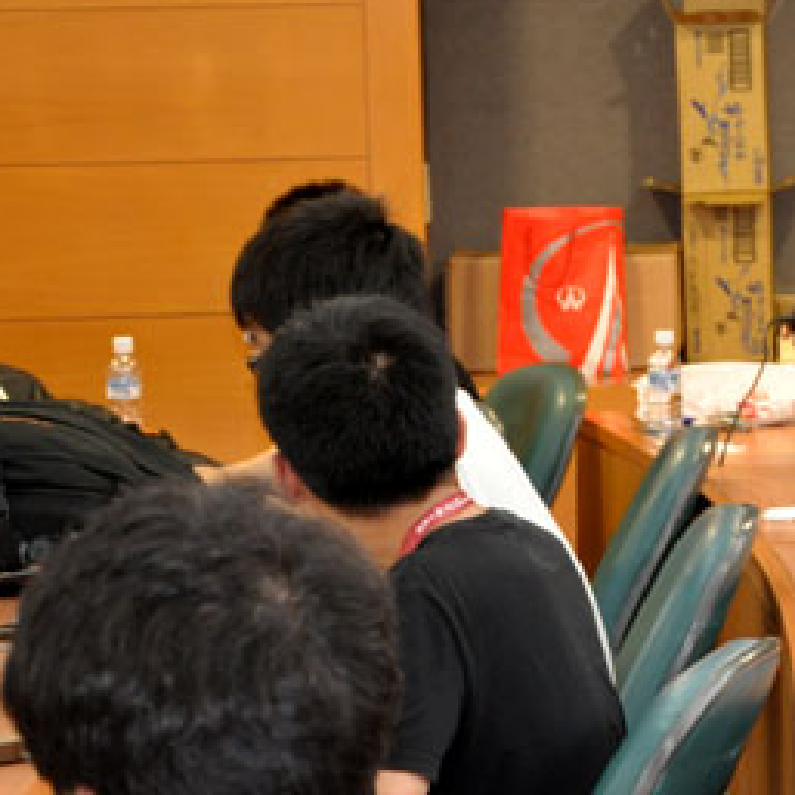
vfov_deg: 9.4
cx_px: 897
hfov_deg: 9.3
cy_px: 204
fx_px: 4833
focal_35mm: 186
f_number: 5
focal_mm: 50
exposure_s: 1/10
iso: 800
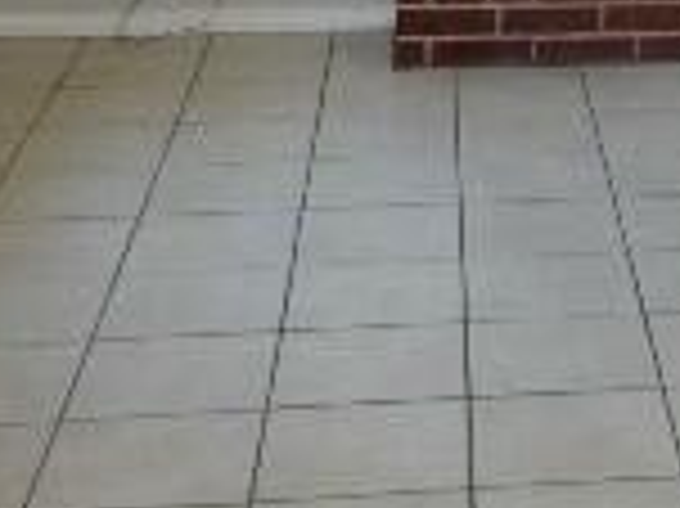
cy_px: -396
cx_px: 820
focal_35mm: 106
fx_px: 2081
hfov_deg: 17.7
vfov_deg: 12.7
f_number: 3.7
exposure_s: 1/30
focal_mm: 4.5
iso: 200
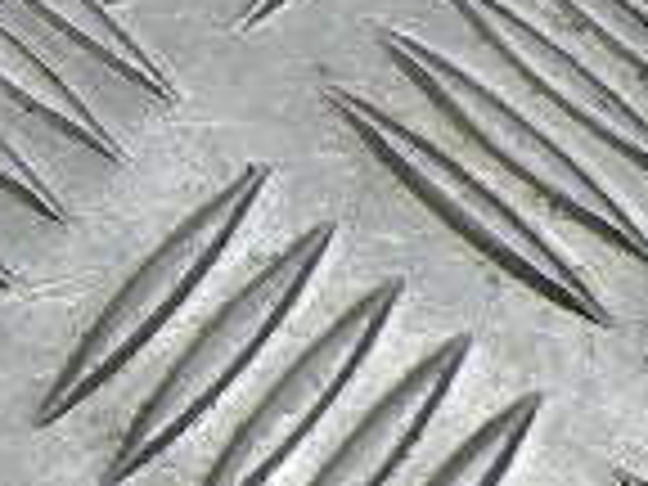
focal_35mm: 192
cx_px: -688
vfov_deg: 6.8
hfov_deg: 9.6
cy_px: -1066
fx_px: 3594
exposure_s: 1/96.8
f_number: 3.2
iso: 64
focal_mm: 4.7
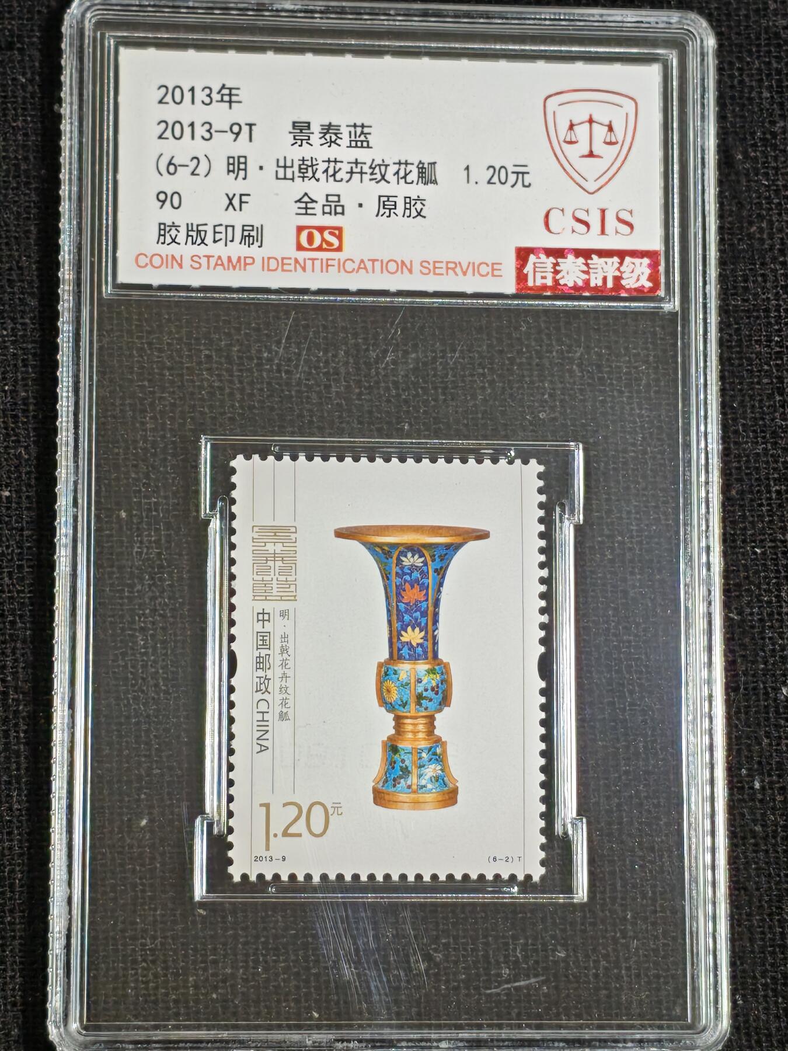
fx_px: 3187
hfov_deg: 14.1
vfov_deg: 18.7
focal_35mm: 105
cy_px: 526
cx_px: 394
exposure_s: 1/513
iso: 50
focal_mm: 4.94
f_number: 1.5
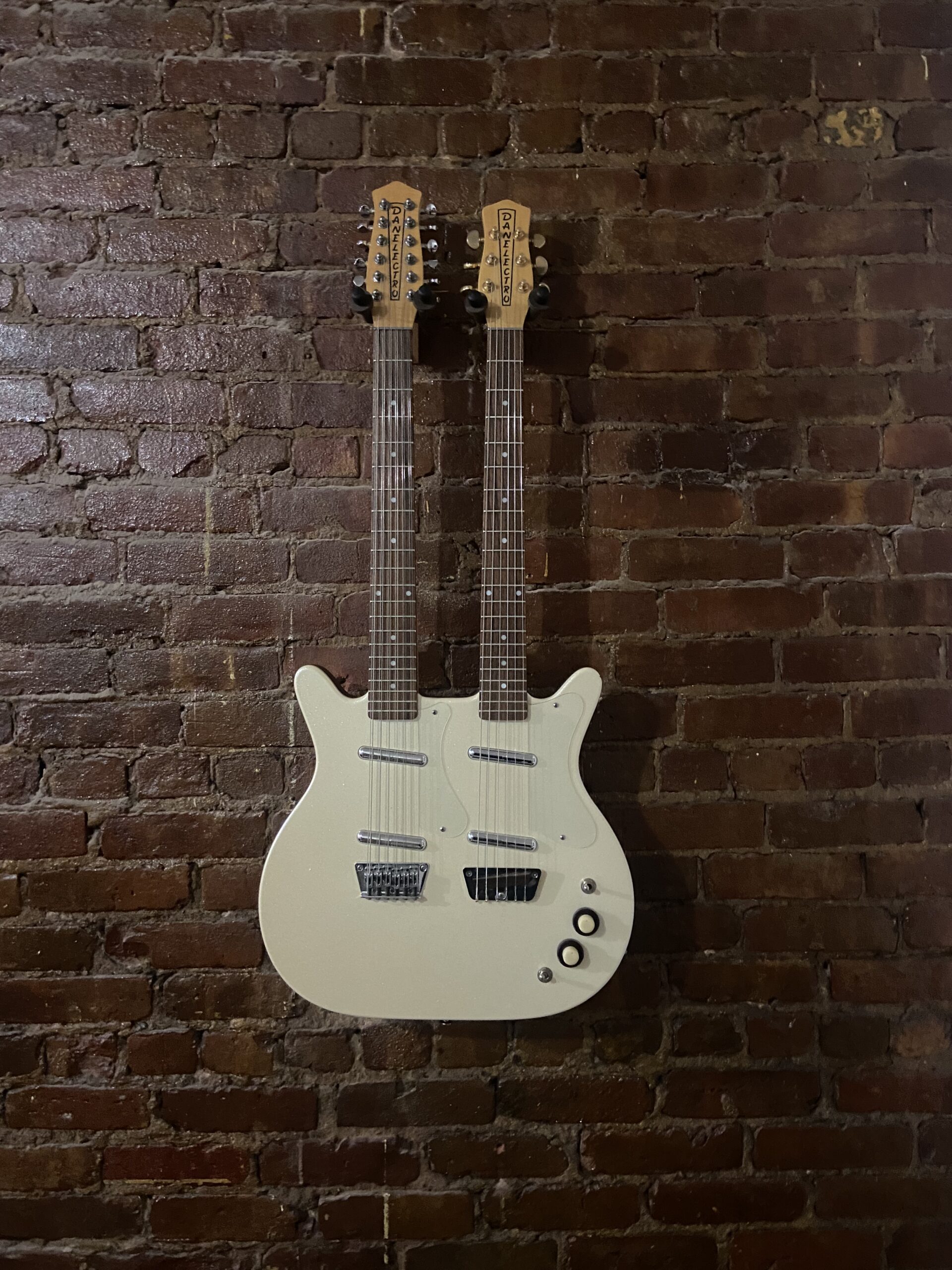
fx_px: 953
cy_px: 635
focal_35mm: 26
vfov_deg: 67.3
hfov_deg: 53.1
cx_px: 476
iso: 800
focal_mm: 4.25
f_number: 1.8
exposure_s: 1/24
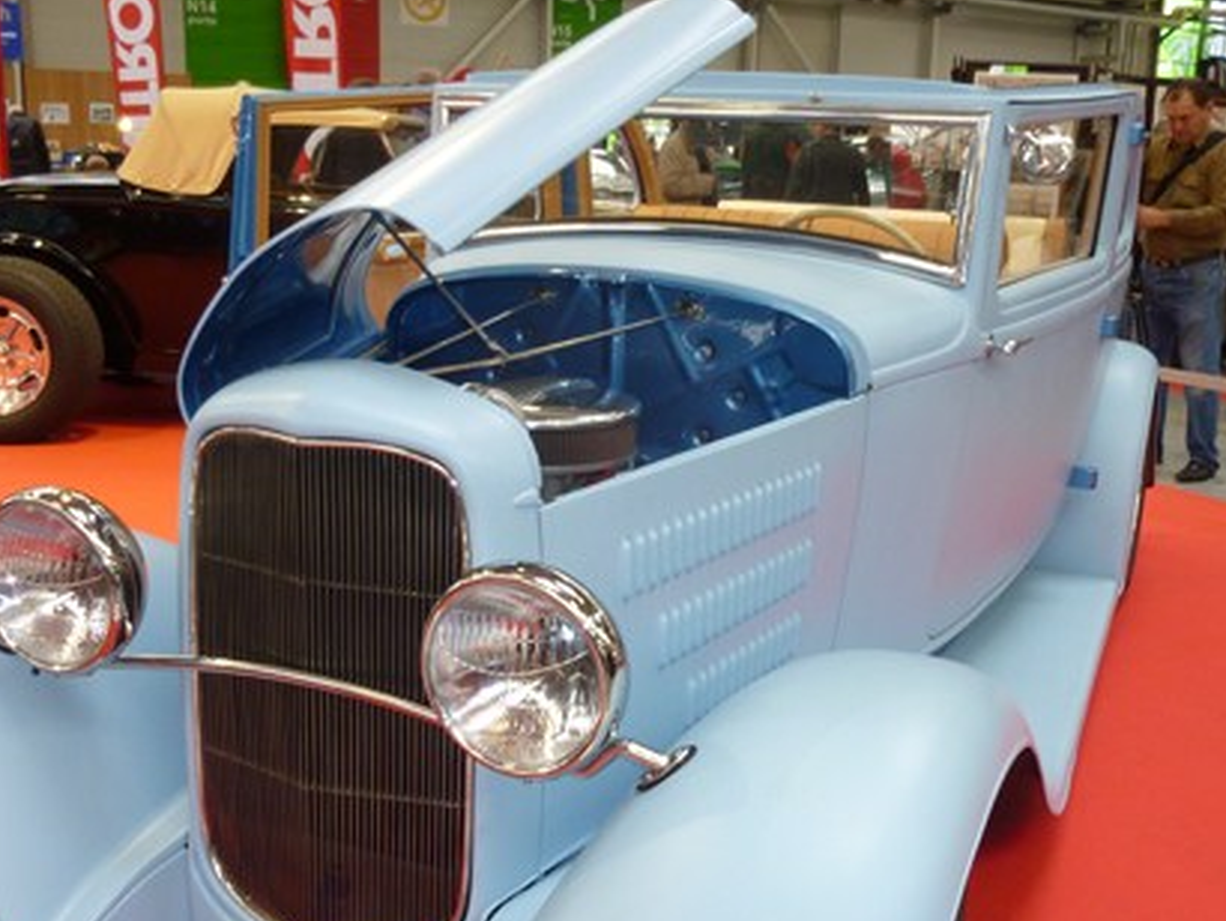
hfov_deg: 47.8
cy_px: 526
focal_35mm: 39
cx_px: 610
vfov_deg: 36.8
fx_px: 1382
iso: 125
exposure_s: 1/30
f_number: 3.3
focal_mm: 4.5
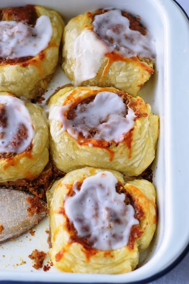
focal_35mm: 75
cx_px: 94
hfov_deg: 18.2
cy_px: 142
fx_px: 590
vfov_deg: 27.0
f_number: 3.5
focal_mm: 50
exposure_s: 1/80
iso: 200
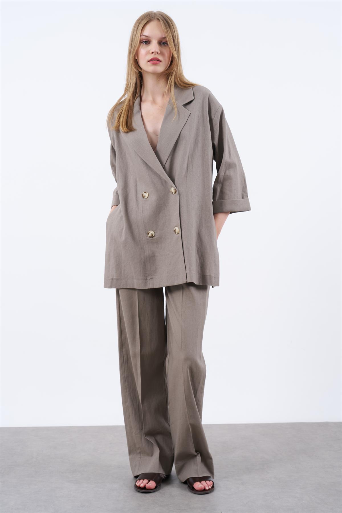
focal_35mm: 50
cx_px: 171
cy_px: 256
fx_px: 712
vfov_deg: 39.6
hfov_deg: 27.0
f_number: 7.1
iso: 160
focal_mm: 50
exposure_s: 1/160
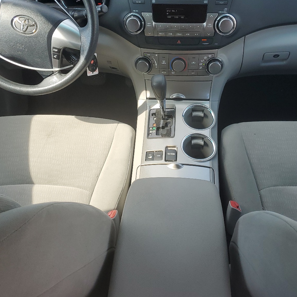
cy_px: 104
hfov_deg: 41.8
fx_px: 388
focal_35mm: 40
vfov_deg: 41.4
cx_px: 165
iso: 50
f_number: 1.5
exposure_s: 1/476
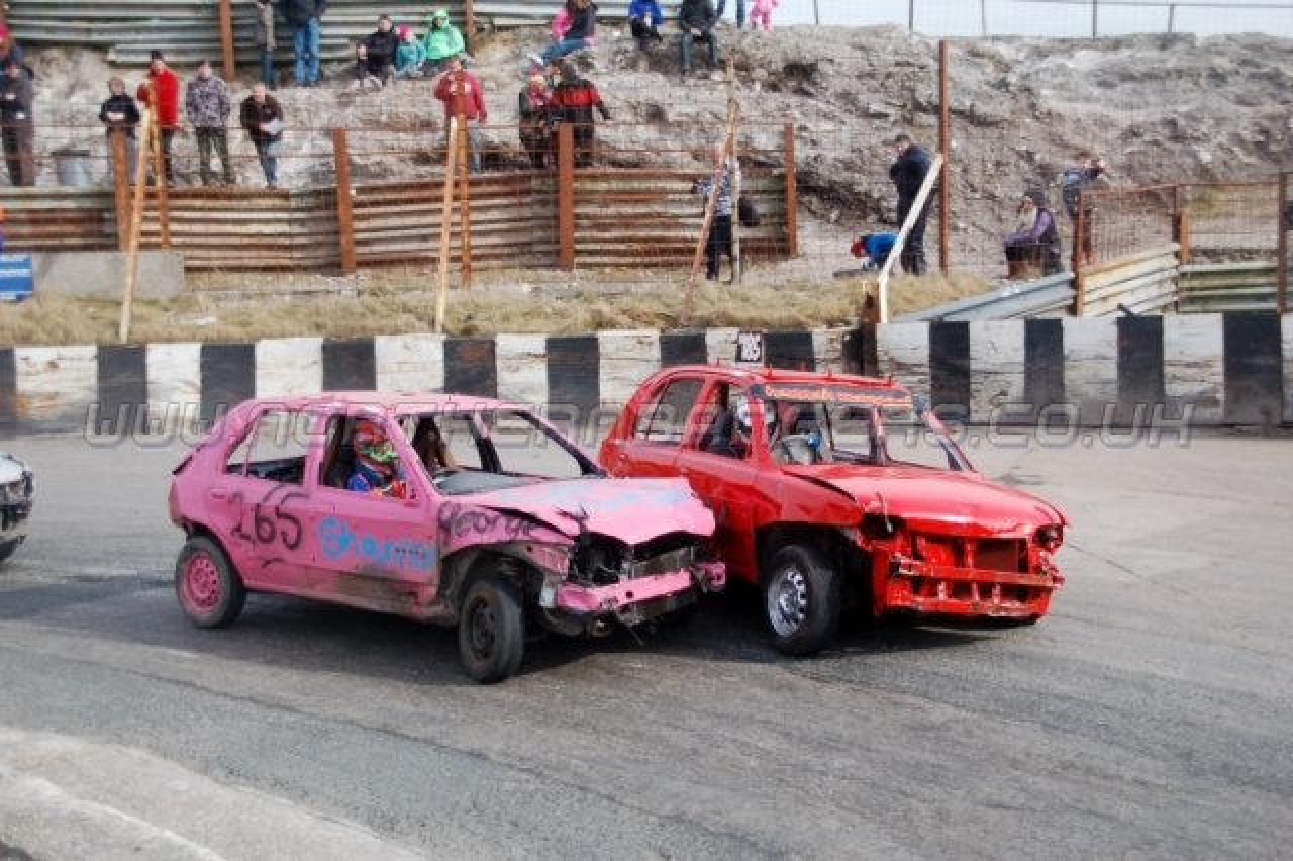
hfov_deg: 33.4
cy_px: 430
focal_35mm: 60
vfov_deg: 22.6
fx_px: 2154
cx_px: 646
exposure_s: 1/1000
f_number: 4.8
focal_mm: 40
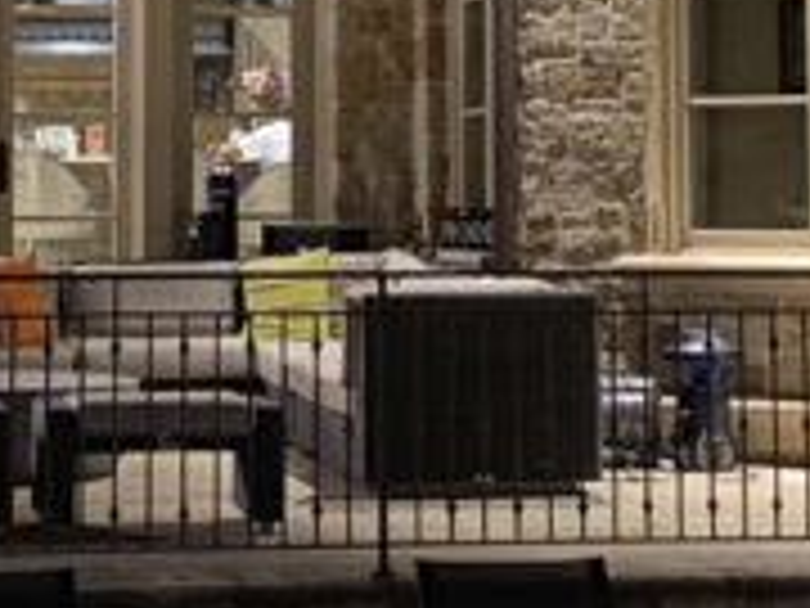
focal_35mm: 148
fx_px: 3463
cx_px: 346
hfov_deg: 13.3
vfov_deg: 9.9
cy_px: -140
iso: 500
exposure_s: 1/10
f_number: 1.8
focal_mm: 4.25
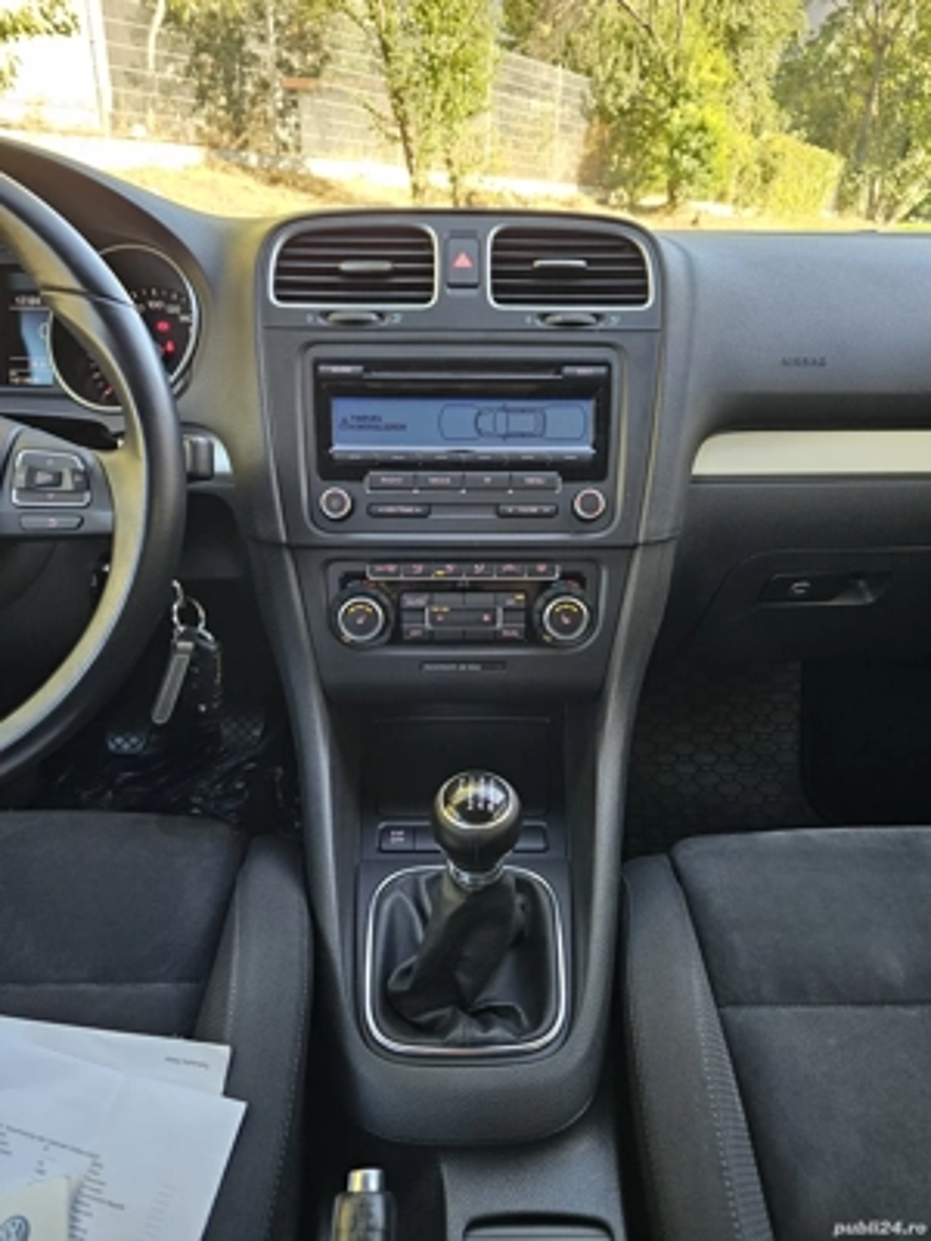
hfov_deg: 58.9
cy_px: 620
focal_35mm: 23
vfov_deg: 73.9
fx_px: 825
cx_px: 466
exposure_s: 1/143
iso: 250
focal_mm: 6.3
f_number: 1.7
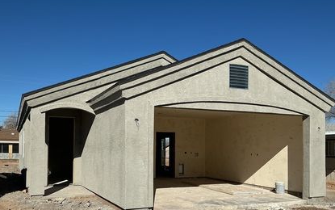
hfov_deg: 52.7
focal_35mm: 37
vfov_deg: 34.1
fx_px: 338
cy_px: 142
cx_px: 161
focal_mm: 3
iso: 25
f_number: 1.8
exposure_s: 1/4785
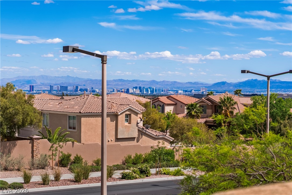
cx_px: 146
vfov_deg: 18.2
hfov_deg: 27.0
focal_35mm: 75
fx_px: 608
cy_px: 98
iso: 200
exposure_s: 1/8000
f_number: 2.8
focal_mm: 50
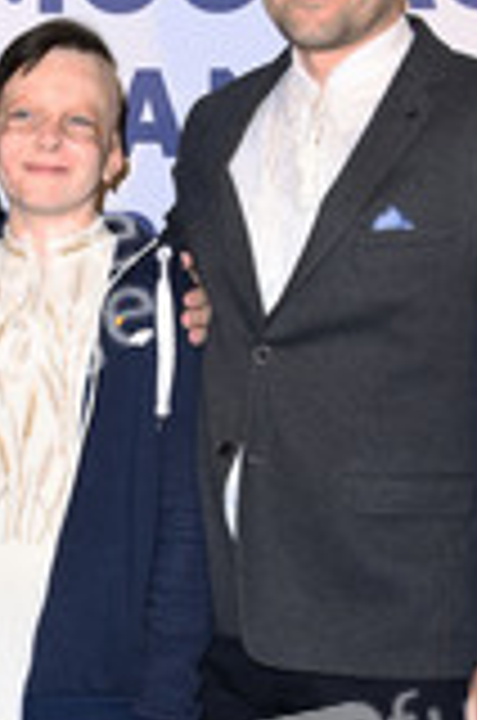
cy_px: 544
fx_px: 1796
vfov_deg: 22.4
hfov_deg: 15.0
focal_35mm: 90
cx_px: 54
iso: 500
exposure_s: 1/250
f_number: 5.6
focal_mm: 36
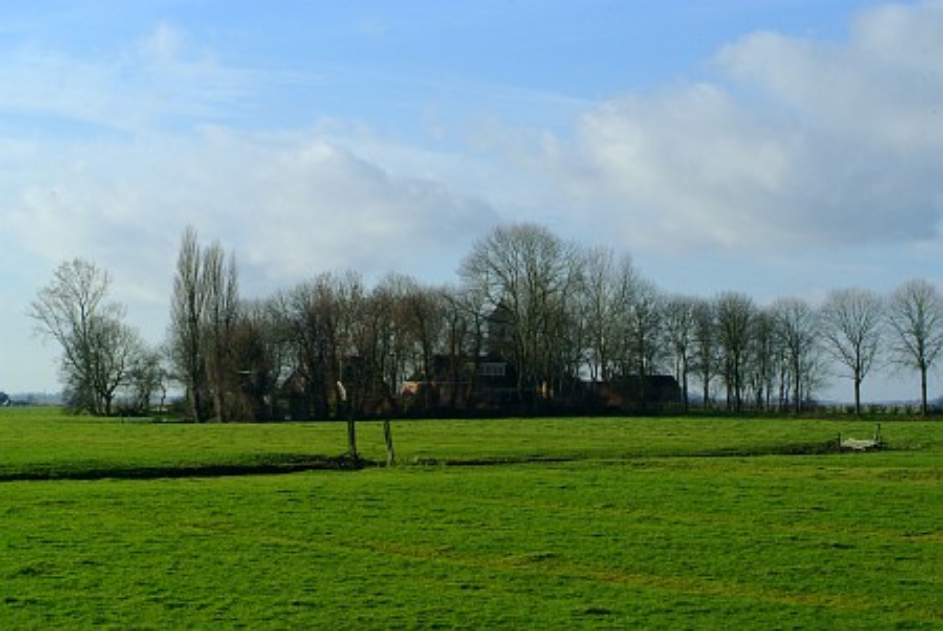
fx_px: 2281
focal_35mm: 87
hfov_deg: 23.4
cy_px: 316
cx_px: 472
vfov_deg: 15.7
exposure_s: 1/350
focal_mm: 58
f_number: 13
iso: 400
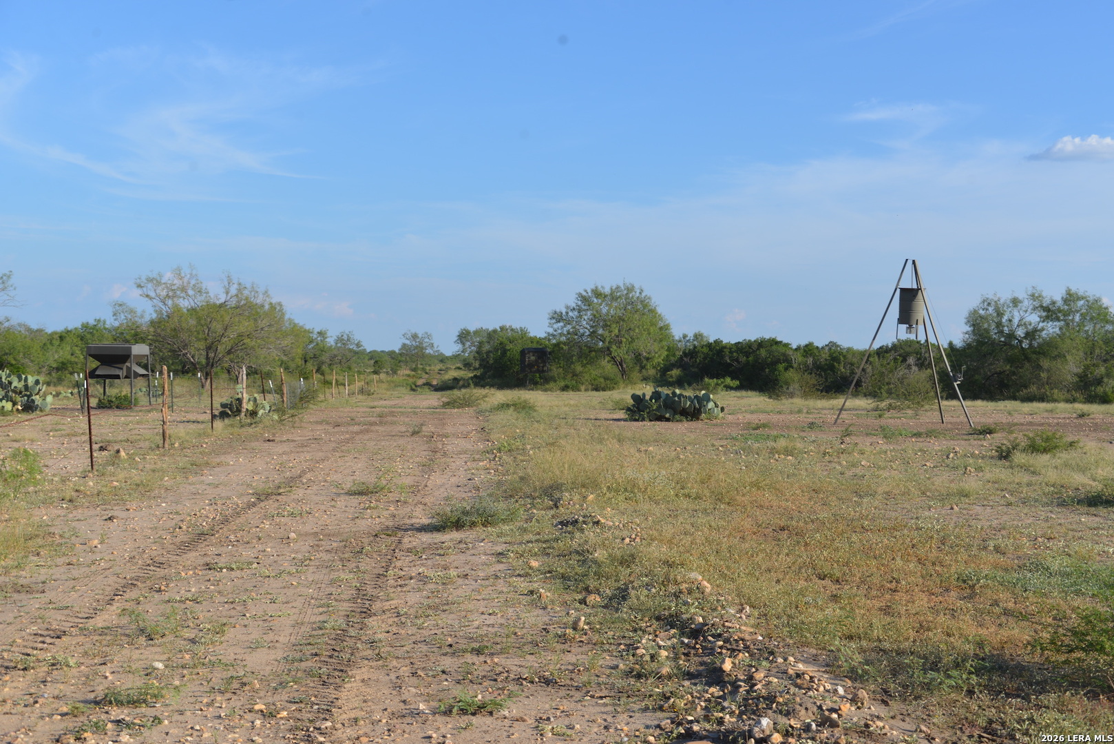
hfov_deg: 36.2
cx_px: 557
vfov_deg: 24.6
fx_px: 1702
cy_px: 372
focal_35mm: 55
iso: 100
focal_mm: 55
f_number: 8
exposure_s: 1/250
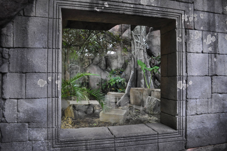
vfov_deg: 47.8
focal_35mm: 27
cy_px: 76
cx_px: 114
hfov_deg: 67.4
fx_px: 170
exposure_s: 1/40
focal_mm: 18
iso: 1600
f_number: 3.5
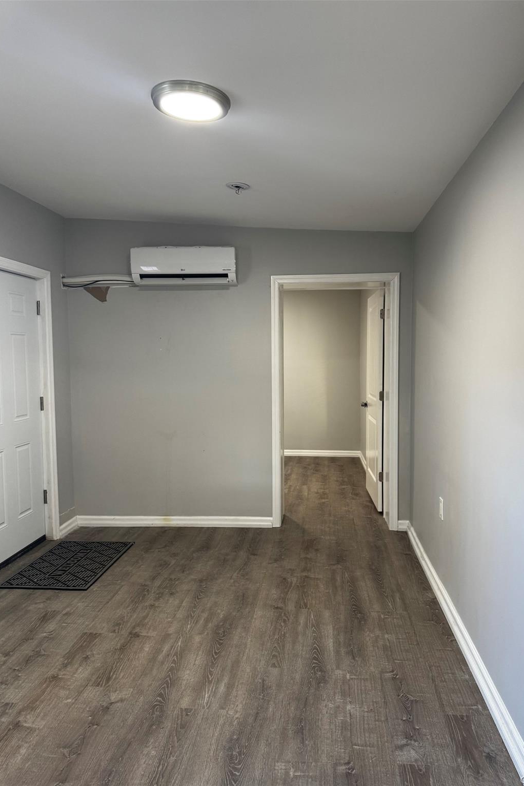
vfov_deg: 71.5
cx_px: 284
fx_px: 546
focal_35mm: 25
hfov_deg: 51.2
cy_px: 393
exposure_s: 1/60
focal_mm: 6.76
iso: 160
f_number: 1.78
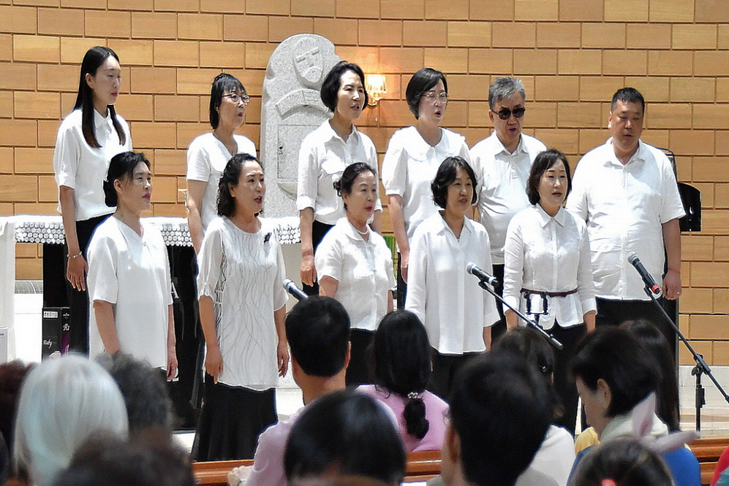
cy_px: 243
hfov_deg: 18.3
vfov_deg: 12.2
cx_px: 364
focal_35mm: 112
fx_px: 2267
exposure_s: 1/80
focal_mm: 75
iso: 3200
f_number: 5.3
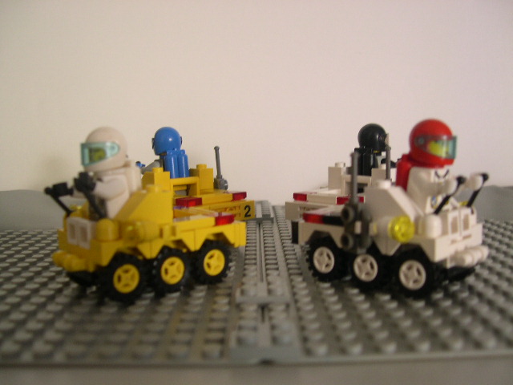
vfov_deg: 37.7
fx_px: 563
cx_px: 256
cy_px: 192
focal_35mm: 38
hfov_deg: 49.0
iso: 127
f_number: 2.8
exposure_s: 1/4.7
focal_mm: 8
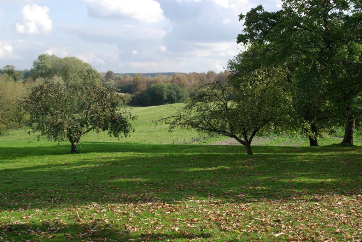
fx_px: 528
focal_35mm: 52
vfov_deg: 25.8
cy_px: 121
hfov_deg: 37.8
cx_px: 181
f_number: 6.7
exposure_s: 1/180
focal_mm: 35
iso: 100
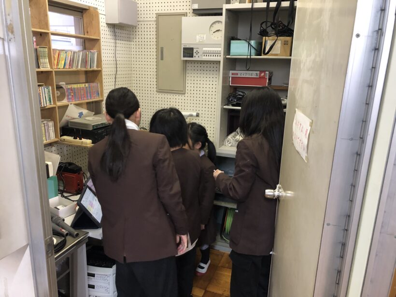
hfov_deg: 63.4
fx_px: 320
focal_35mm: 28
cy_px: 148
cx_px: 198
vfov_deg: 49.7
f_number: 1.8
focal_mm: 3.99
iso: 250
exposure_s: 1/60
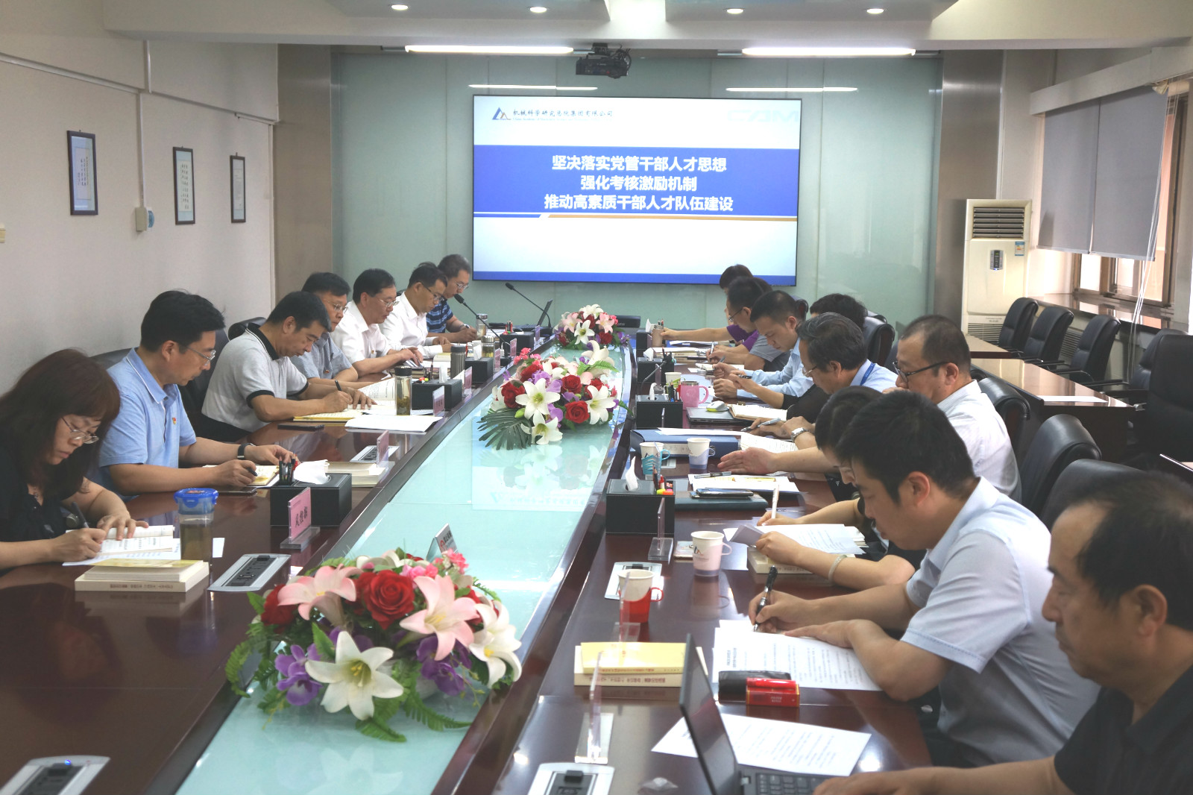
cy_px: 398
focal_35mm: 45
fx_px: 1491
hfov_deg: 43.6
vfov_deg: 29.9
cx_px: 596
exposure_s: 1/60
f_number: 4
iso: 400
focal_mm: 30
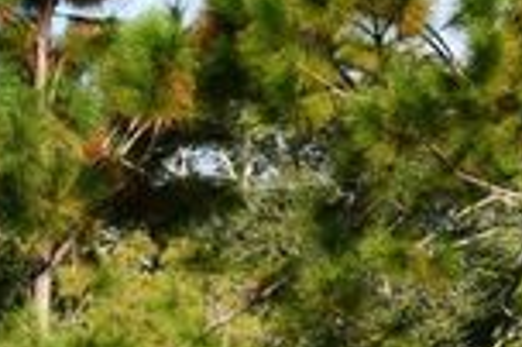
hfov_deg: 8.1
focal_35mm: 245
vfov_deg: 5.5
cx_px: 944
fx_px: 3549
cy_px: 550
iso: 100
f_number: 8
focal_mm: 29
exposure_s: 1/250
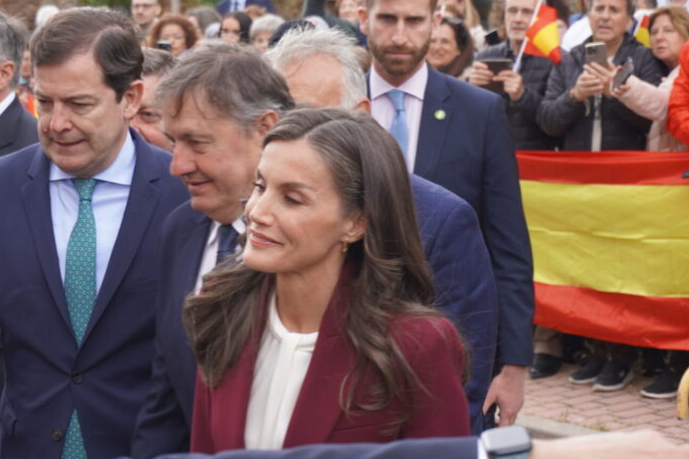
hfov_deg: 18.2
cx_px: 251
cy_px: 224
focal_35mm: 112
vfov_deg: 12.2
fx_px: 2143
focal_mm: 50
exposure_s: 1/160
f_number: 5.6
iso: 160
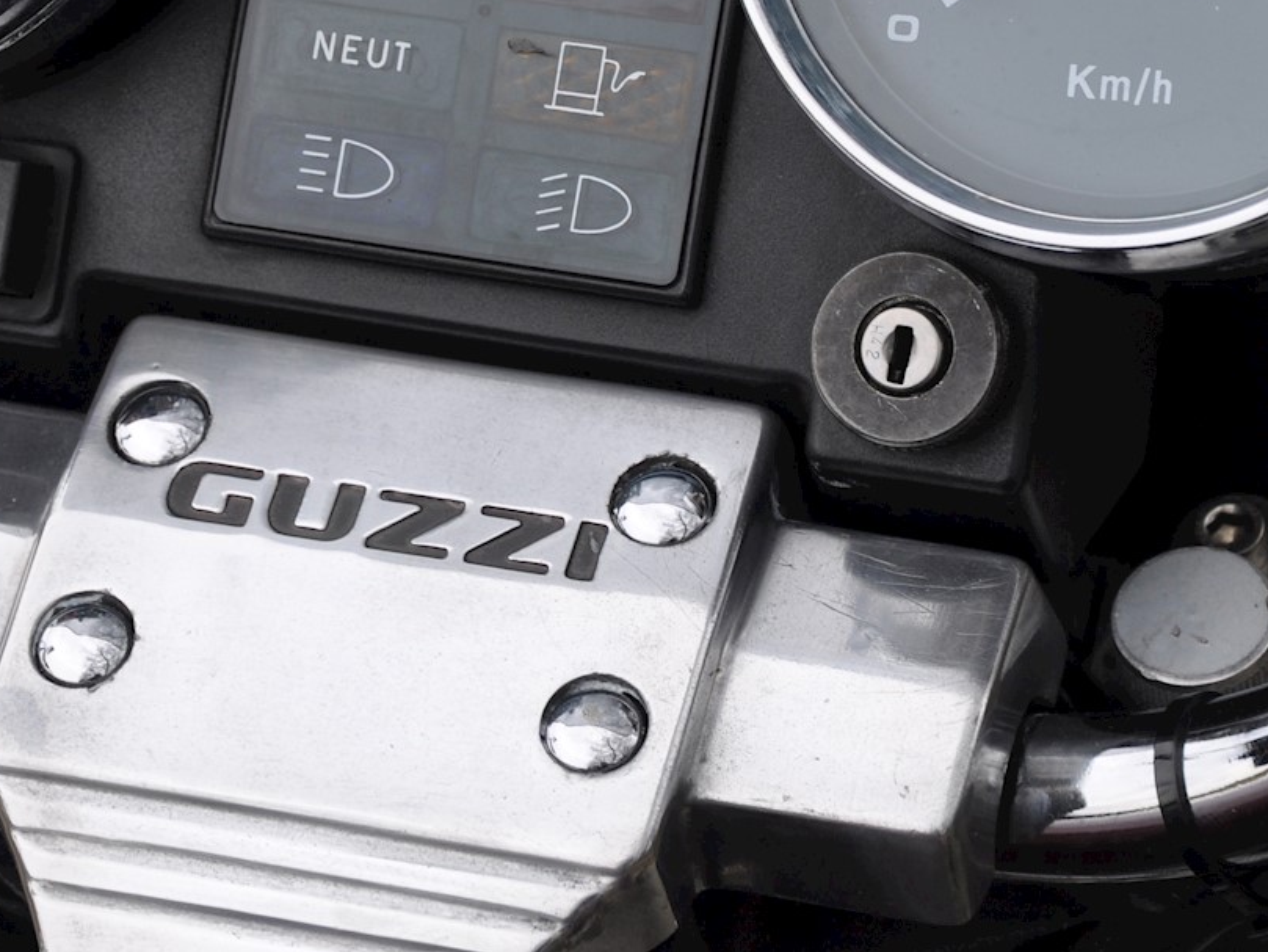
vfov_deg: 7.0
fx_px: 7767
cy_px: 247
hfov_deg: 9.3
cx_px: 404
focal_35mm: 212
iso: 200
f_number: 7.1
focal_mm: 62
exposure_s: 1/200
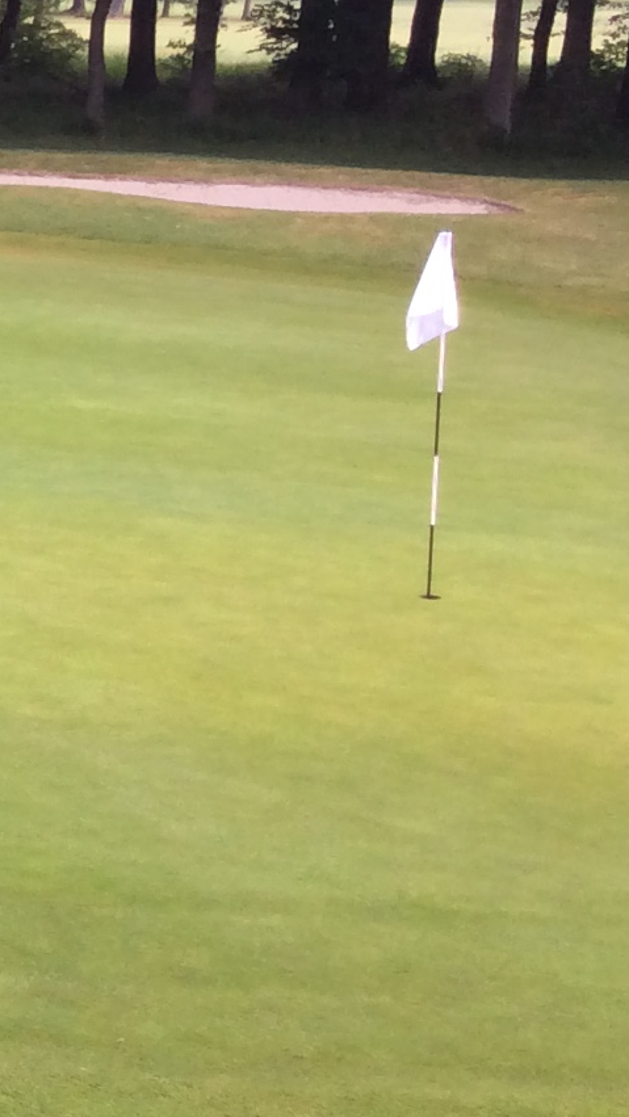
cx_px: -949
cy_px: 368
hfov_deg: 9.9
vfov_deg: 20.1
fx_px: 3141
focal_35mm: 106
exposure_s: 1/178
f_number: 2.4
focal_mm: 3.3
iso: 32
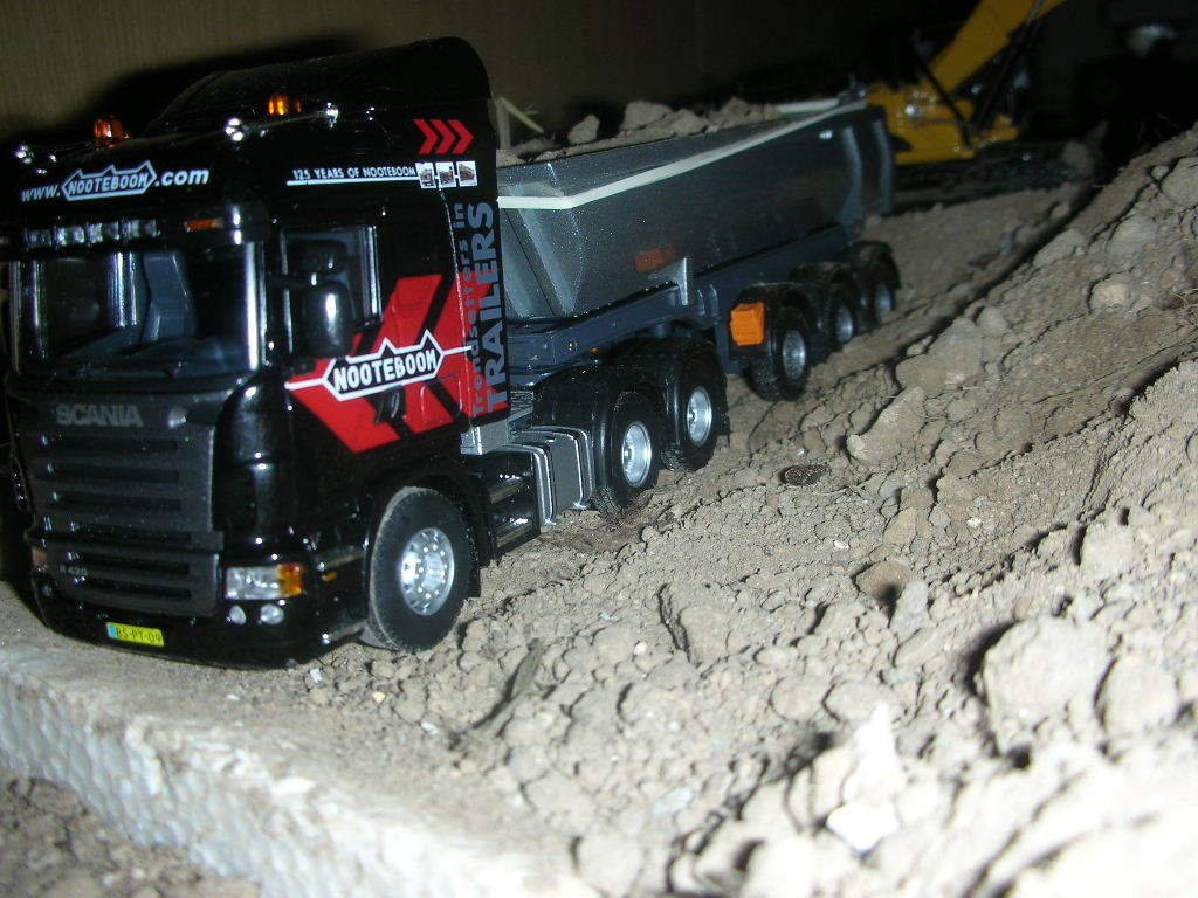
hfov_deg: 52.6
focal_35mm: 35
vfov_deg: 40.7
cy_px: 449
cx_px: 599
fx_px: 1211
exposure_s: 1/60.1
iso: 50
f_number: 3
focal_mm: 5.8
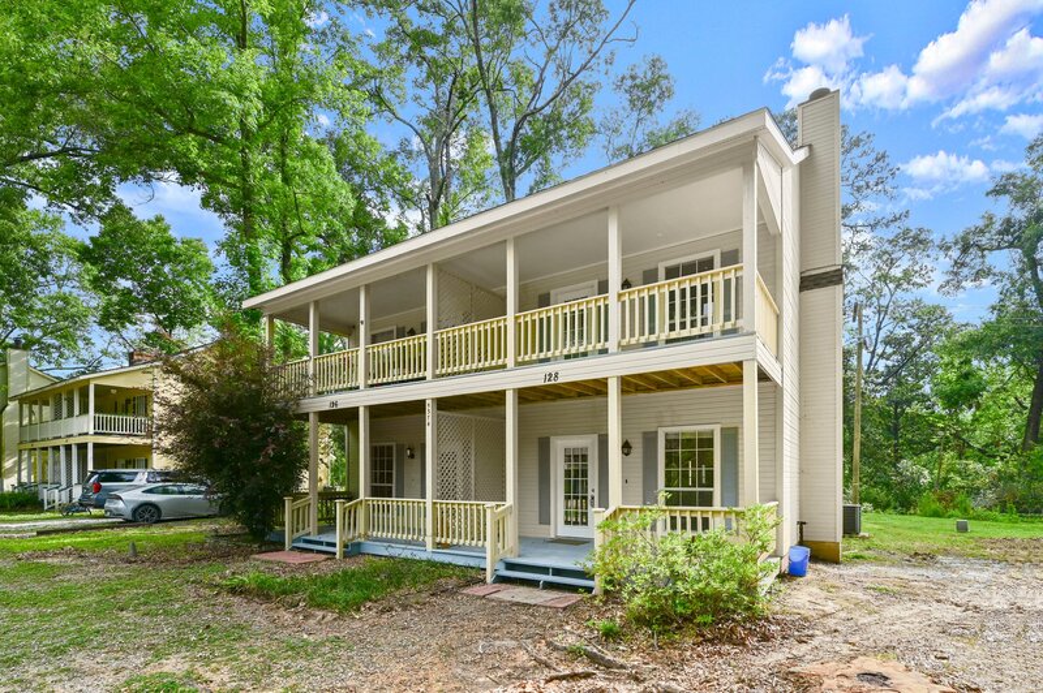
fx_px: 507
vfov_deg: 68.8
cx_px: 522
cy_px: 346
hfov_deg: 91.7
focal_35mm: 18
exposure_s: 1/320
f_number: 10
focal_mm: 17.5
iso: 320
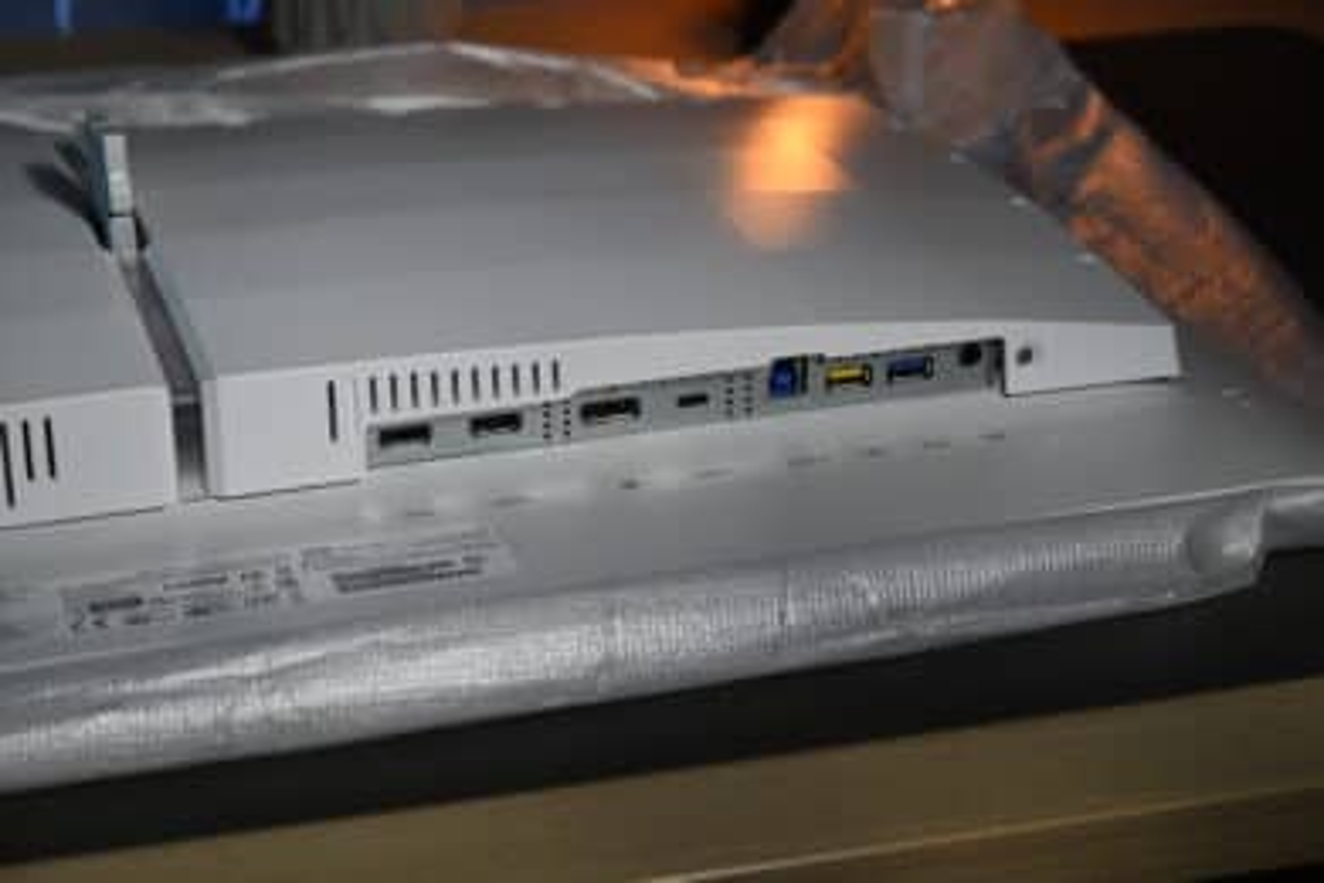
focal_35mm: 75
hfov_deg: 27.0
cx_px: 662
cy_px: 442
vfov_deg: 18.2
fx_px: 2758
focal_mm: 75
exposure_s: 1/125
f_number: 7.1
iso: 320
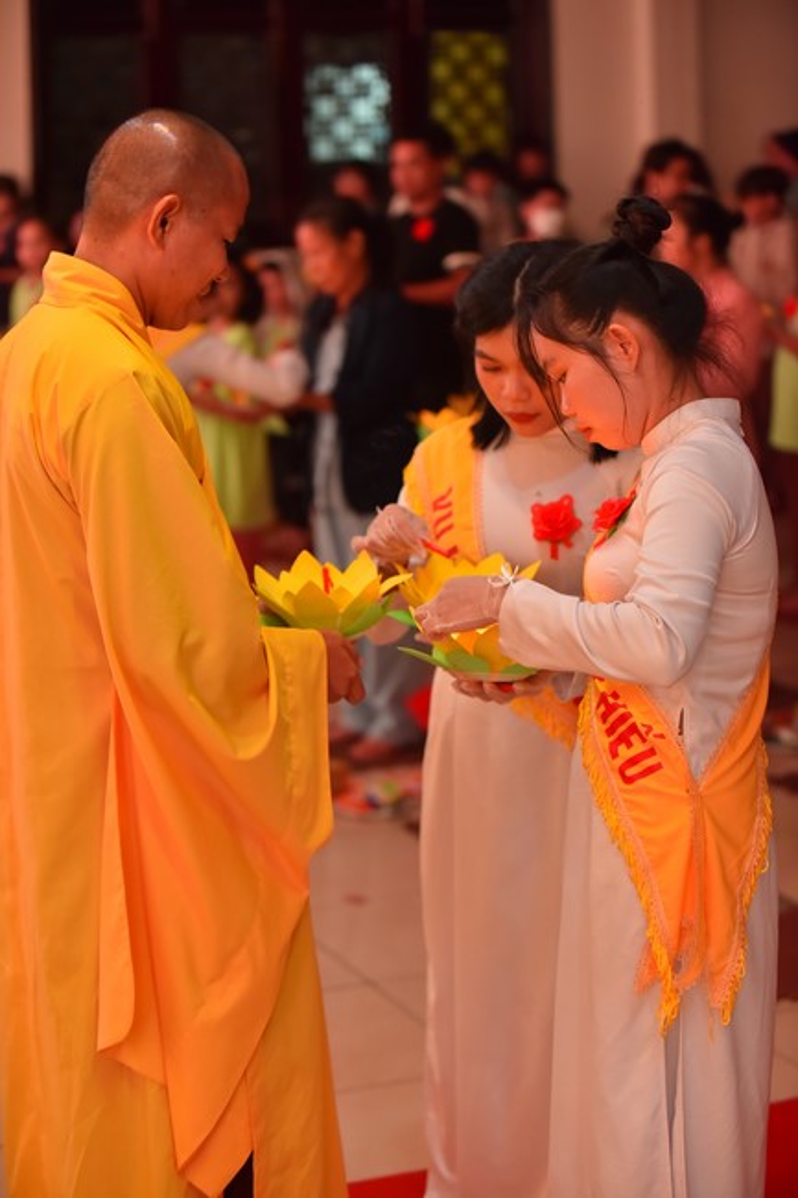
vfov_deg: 28.9
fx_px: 2329
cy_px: 599
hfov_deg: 19.4
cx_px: 399
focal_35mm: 70
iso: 1000
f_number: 2.8
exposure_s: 1/80
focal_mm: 70
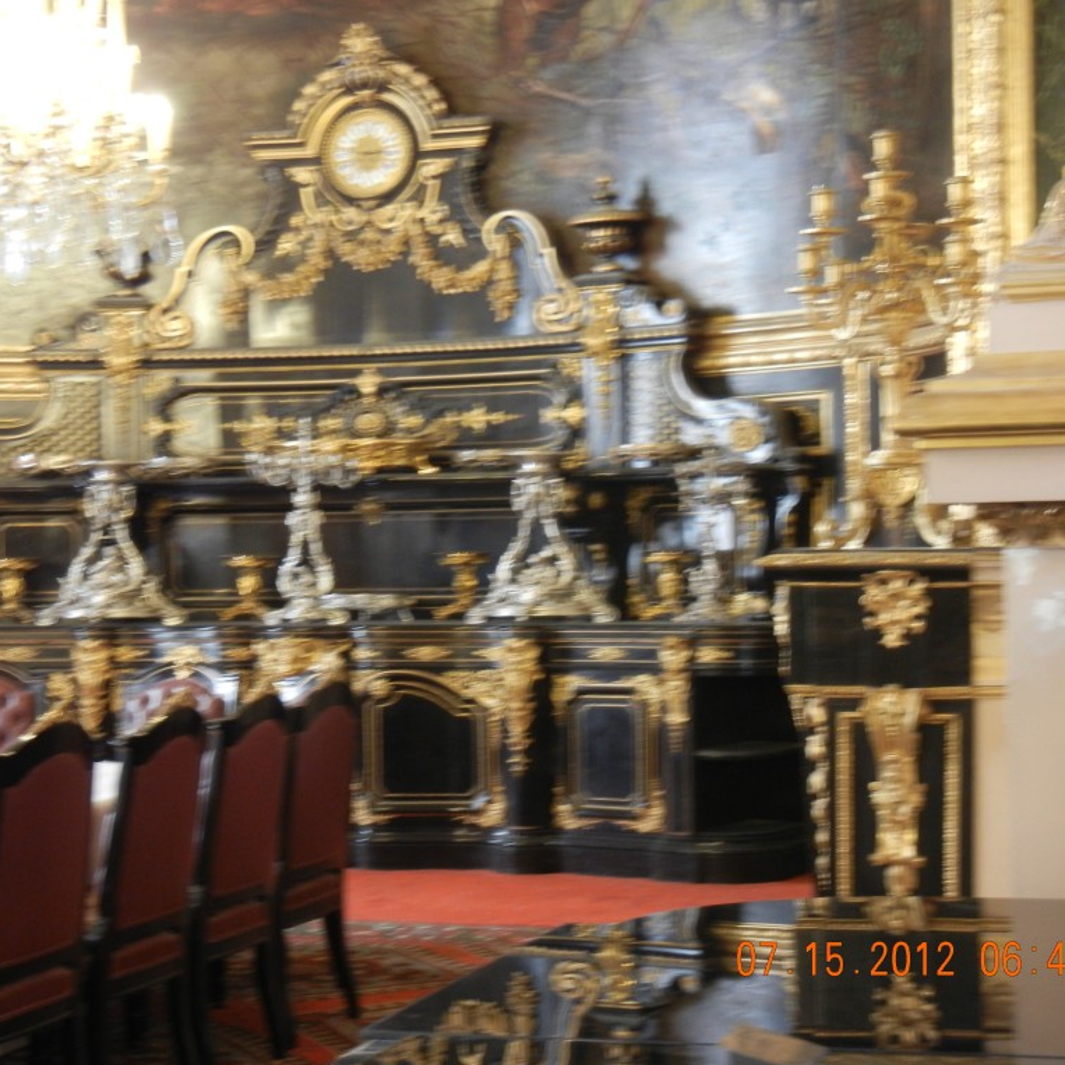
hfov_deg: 24.6
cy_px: 535
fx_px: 2437
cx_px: 461
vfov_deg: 24.7
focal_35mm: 70
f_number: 4
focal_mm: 10.6
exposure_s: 1
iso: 340
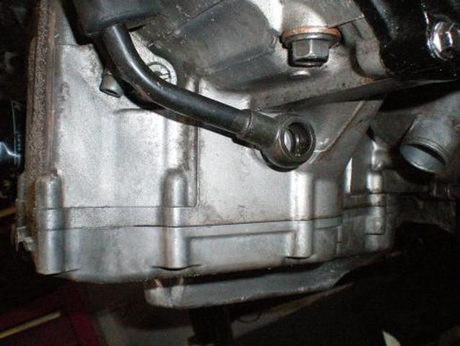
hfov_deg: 49.0
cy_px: 173
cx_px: 230
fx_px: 505
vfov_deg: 37.8
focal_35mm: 38
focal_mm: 6.3
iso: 400
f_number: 4.6
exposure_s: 1/60
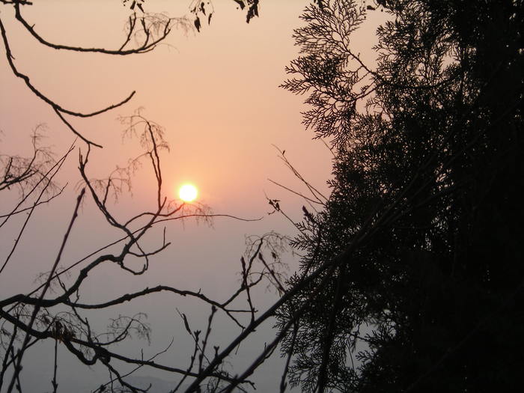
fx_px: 1756
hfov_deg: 17.0
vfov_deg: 12.8
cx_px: 262
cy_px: 196
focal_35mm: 116
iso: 50
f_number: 5.3
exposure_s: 1/52.5
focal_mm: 19.2
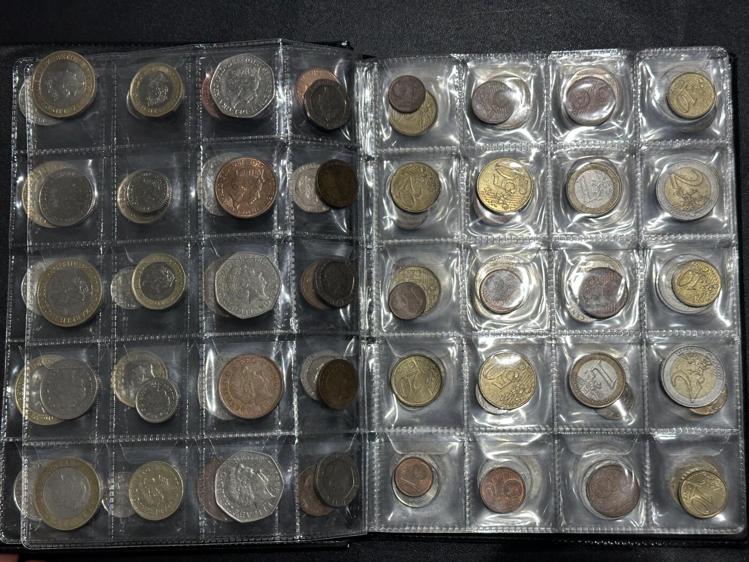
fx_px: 1039
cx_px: 374
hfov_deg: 39.7
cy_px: 281
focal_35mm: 48
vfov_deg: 30.3
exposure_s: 1/50
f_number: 1.78
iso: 64
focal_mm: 6.86
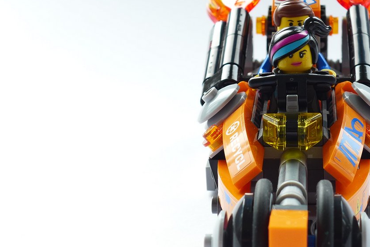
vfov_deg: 15.2
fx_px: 925
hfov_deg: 22.4
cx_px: 288
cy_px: 118
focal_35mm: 90
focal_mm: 9.8
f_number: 3.5
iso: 100
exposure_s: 1/40
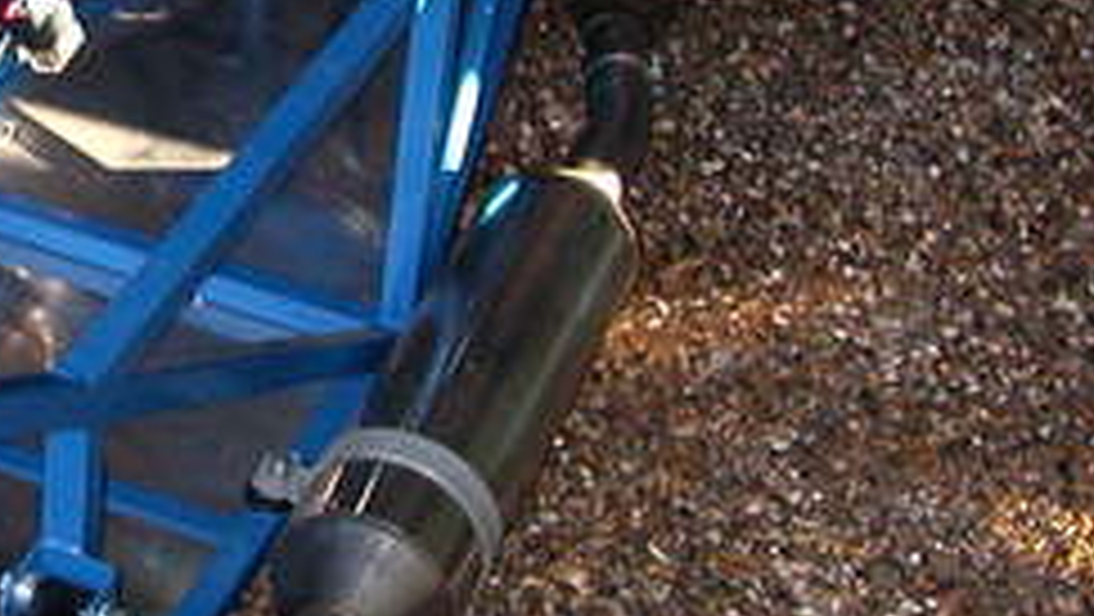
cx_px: 0
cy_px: 157
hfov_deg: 19.6
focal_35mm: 106
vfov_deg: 11.4
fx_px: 3077
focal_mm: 5.6
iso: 200
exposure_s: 1/59.9
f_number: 2.7
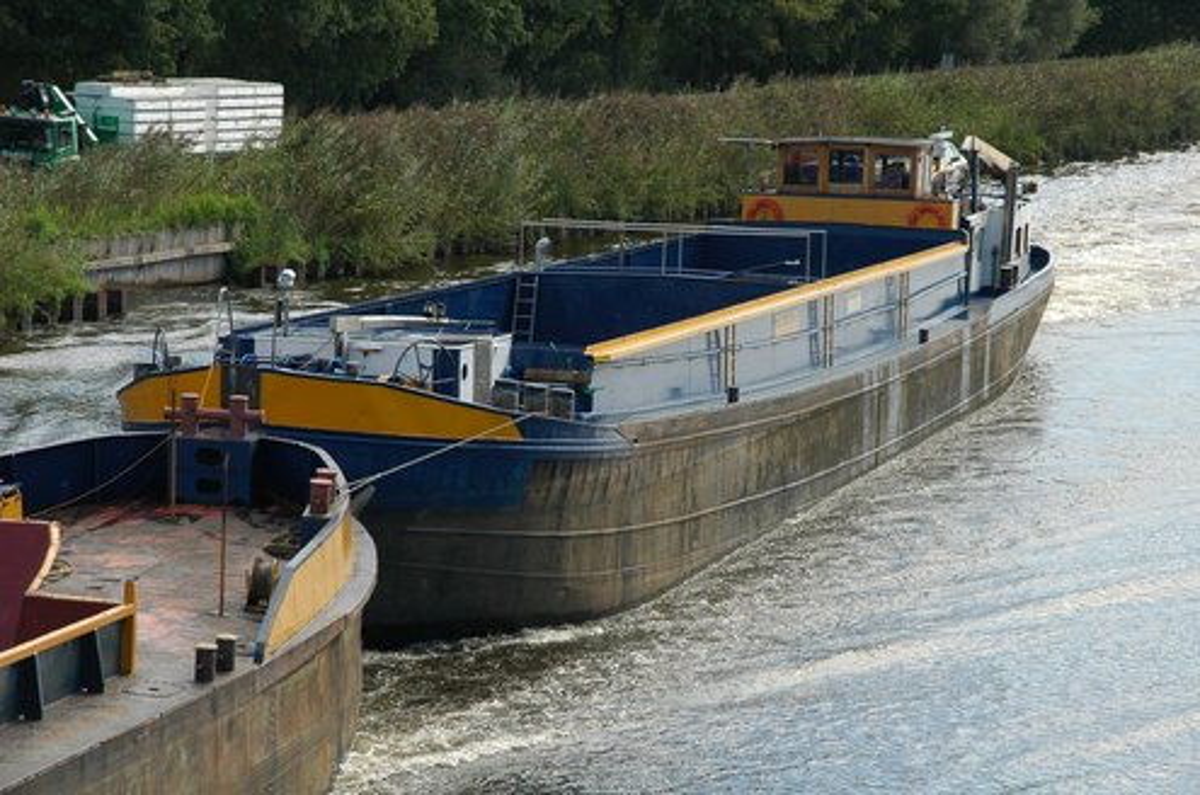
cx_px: 600
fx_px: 3892
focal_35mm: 117
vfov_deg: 11.7
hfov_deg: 17.5
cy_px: 398
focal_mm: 78
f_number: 10
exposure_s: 1/200
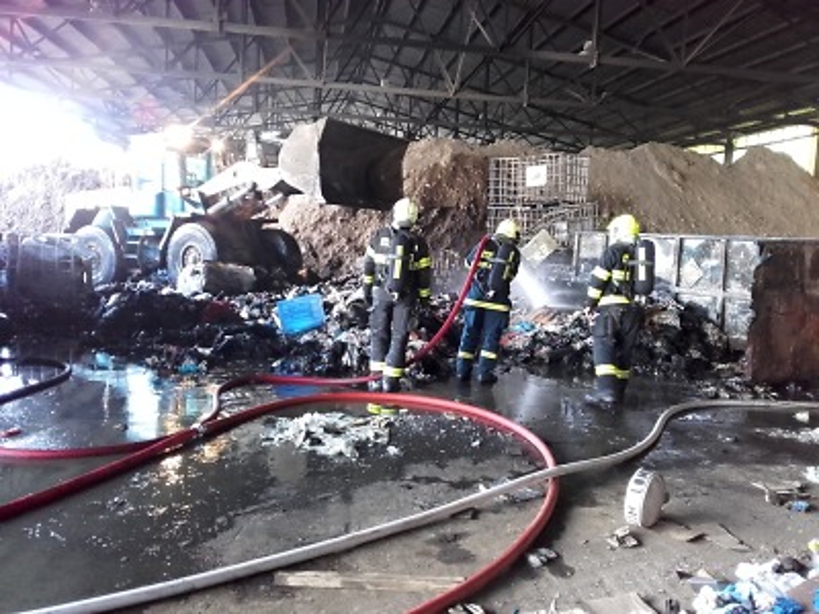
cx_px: 410
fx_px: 733
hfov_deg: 58.4
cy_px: 307
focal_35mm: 31
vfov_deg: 45.4
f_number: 2.2
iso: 170
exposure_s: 1/11
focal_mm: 3.31
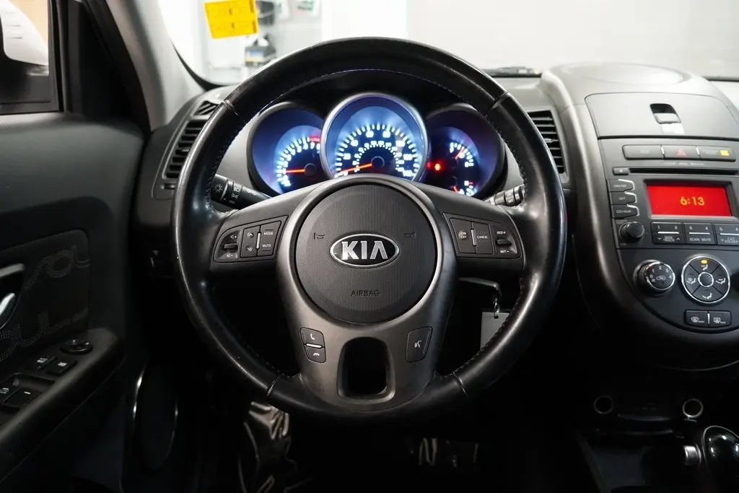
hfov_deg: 67.4
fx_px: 554
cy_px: 246
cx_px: 370
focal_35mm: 27
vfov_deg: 47.9
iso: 4000
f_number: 3.5
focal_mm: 18
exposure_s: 1/30
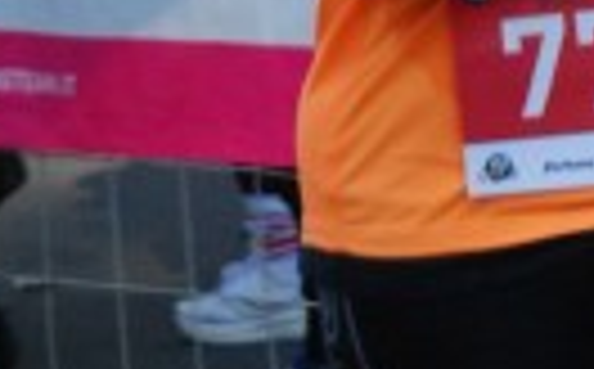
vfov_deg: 2.3
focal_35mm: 558
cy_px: -266
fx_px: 9018
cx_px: 407
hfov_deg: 3.8
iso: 1000
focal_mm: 80
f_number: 5.6
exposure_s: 1/320
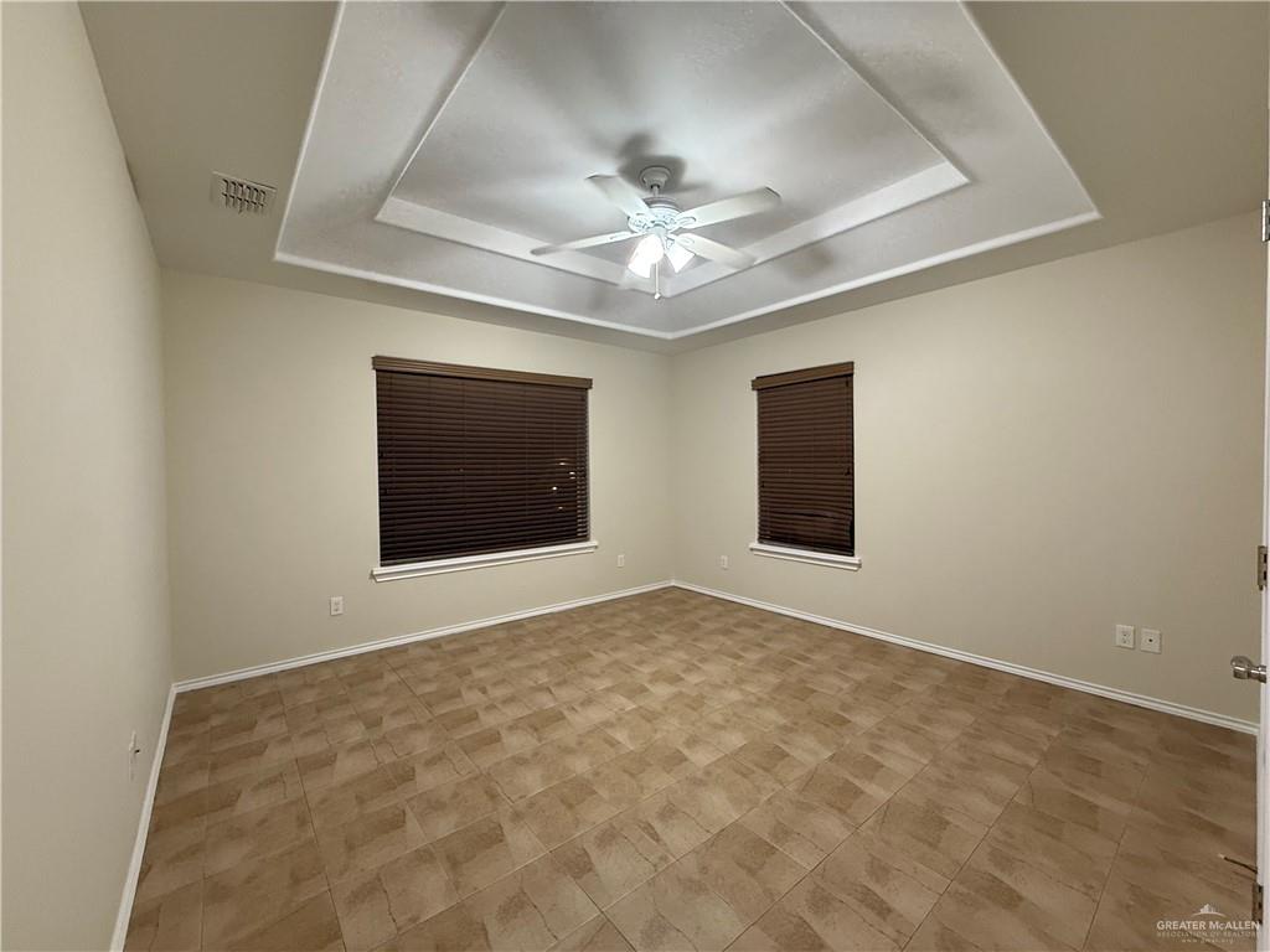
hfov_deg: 102.1
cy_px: 476
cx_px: 635
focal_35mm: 14
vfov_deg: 85.7
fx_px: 514
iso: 400
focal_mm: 2.22
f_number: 2.2
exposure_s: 1/60
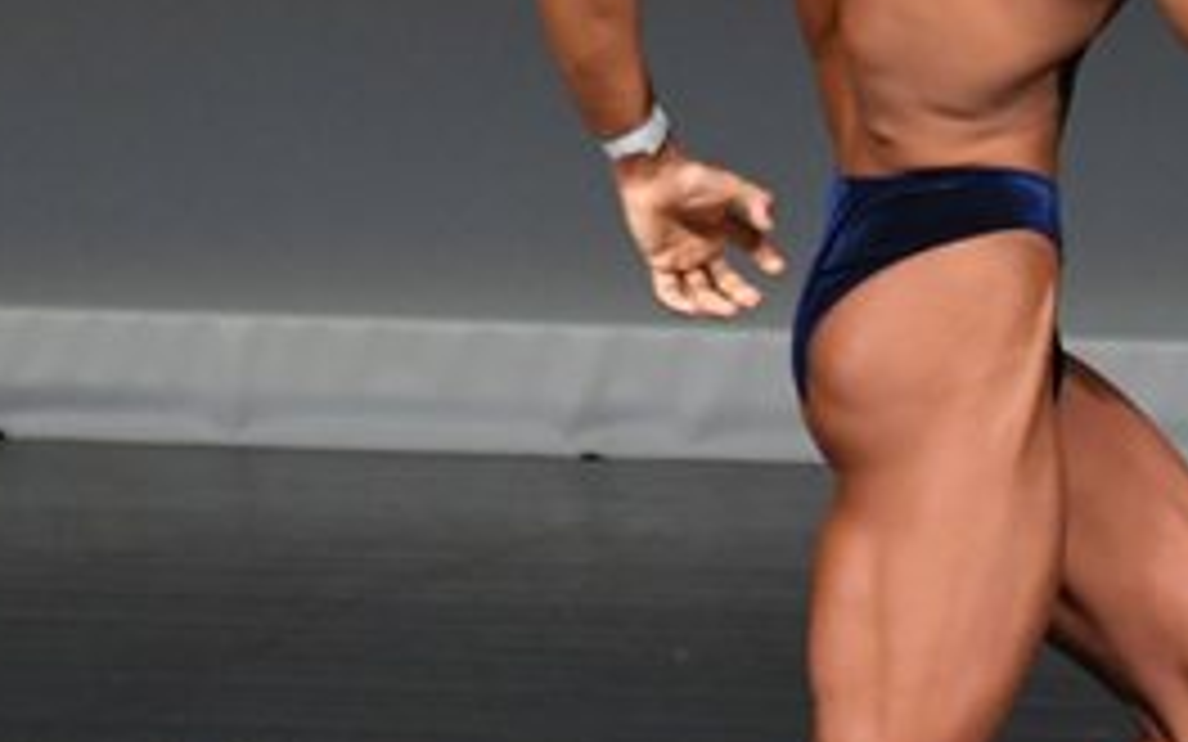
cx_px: 1172
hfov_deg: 1.9
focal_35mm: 1122
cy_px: 315
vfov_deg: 1.2
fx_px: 36327
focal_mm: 250
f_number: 5.6
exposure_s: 1/400
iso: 4000
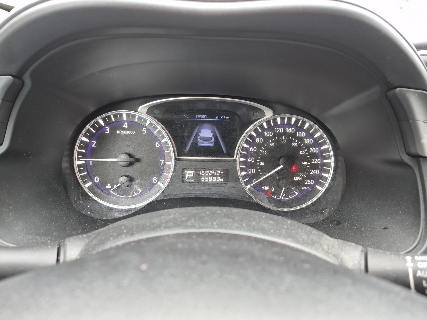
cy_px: 160
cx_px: 214
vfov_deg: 58.9
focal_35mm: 23
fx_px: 284
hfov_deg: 73.9
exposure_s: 1/180
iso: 160
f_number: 1.8
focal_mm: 5.4
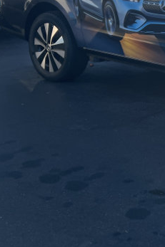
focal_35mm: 78
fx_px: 537
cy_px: 27
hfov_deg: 16.2
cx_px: 236
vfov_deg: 25.2
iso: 50
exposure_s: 1/1901
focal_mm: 5.7
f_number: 1.5
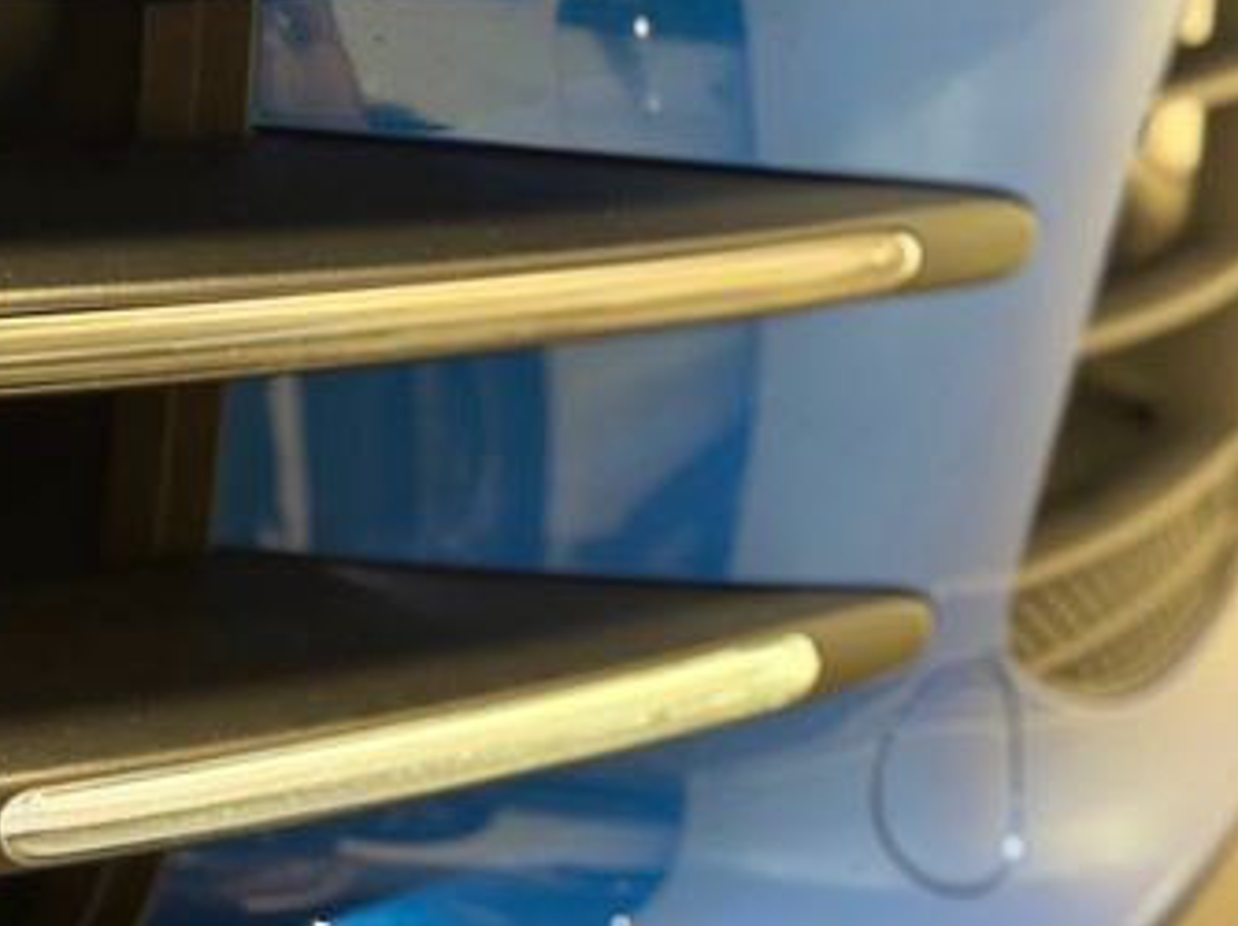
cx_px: 189
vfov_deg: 16.0
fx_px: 3288
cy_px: 515
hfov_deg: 21.0
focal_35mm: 92
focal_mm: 6.76
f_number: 1.78
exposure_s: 1/120
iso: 200
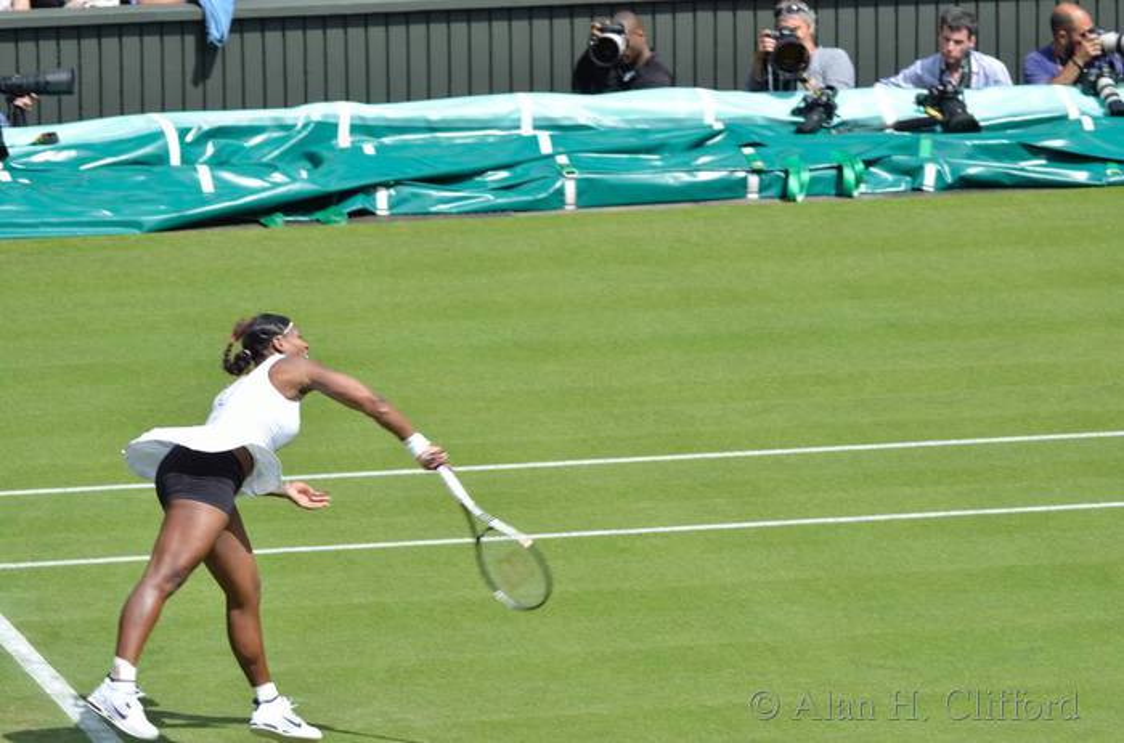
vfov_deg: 4.0
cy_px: 372
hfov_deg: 6.0
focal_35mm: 345
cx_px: 562
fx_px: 10745
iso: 125
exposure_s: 1/640
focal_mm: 230
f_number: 5.3
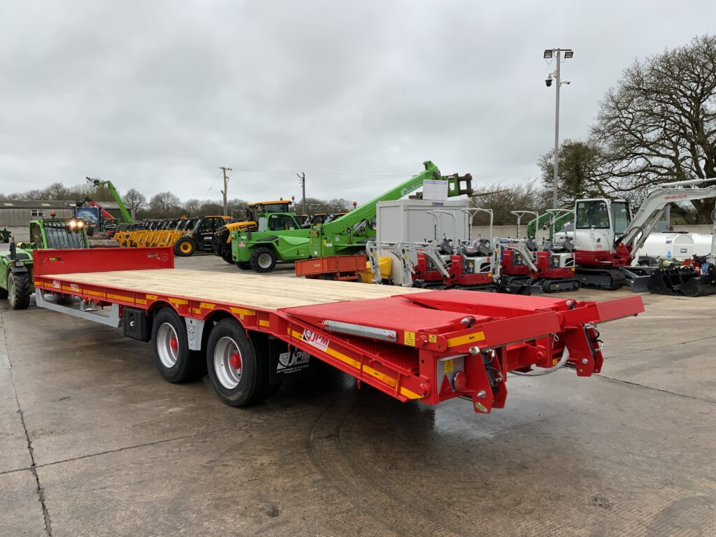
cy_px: 268
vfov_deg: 48.2
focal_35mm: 29
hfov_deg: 61.7
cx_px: 358
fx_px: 600
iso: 16
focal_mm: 3
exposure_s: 1/333
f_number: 1.8
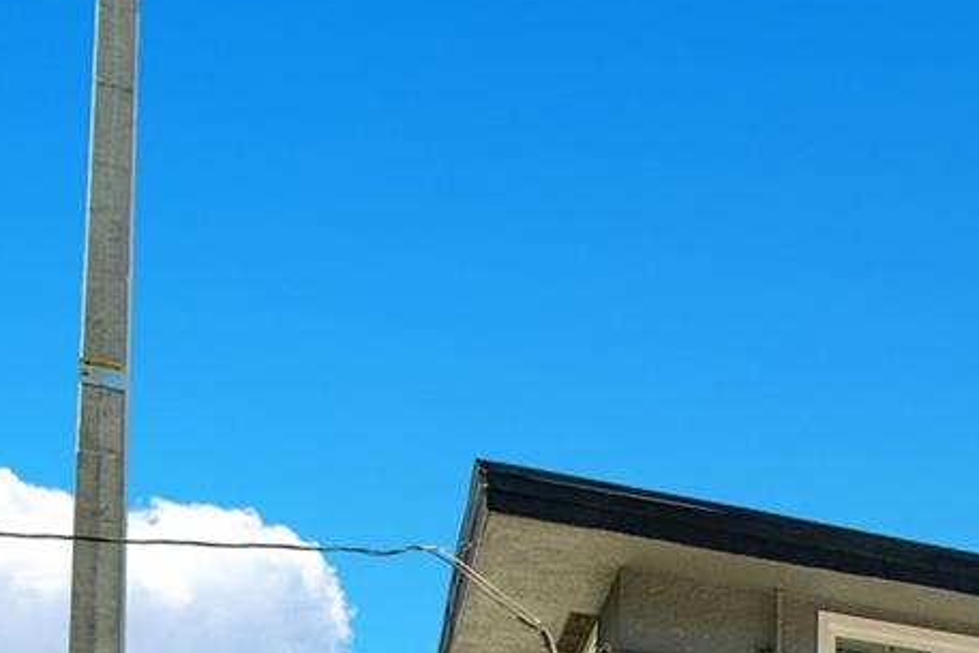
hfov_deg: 27.7
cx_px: 1362
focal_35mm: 56
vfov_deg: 20.7
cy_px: 974
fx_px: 1523
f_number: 4.5
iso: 100
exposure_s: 1/200
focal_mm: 16
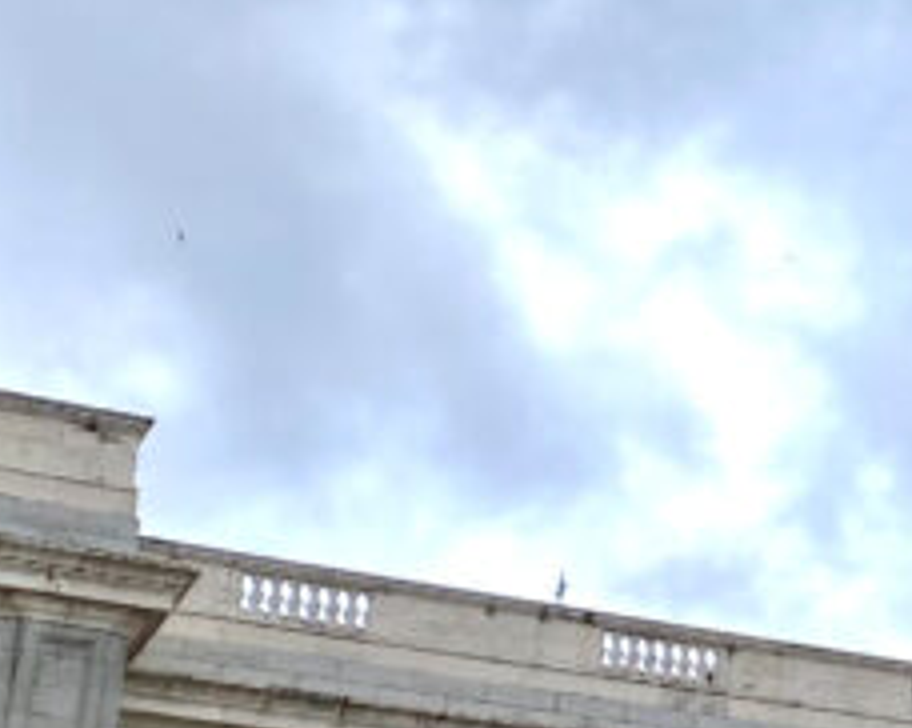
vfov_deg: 13.4
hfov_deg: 15.0
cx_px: 1568
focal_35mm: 114
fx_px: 3074
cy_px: 688
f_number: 1.8
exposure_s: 1/534
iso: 32
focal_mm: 4.25
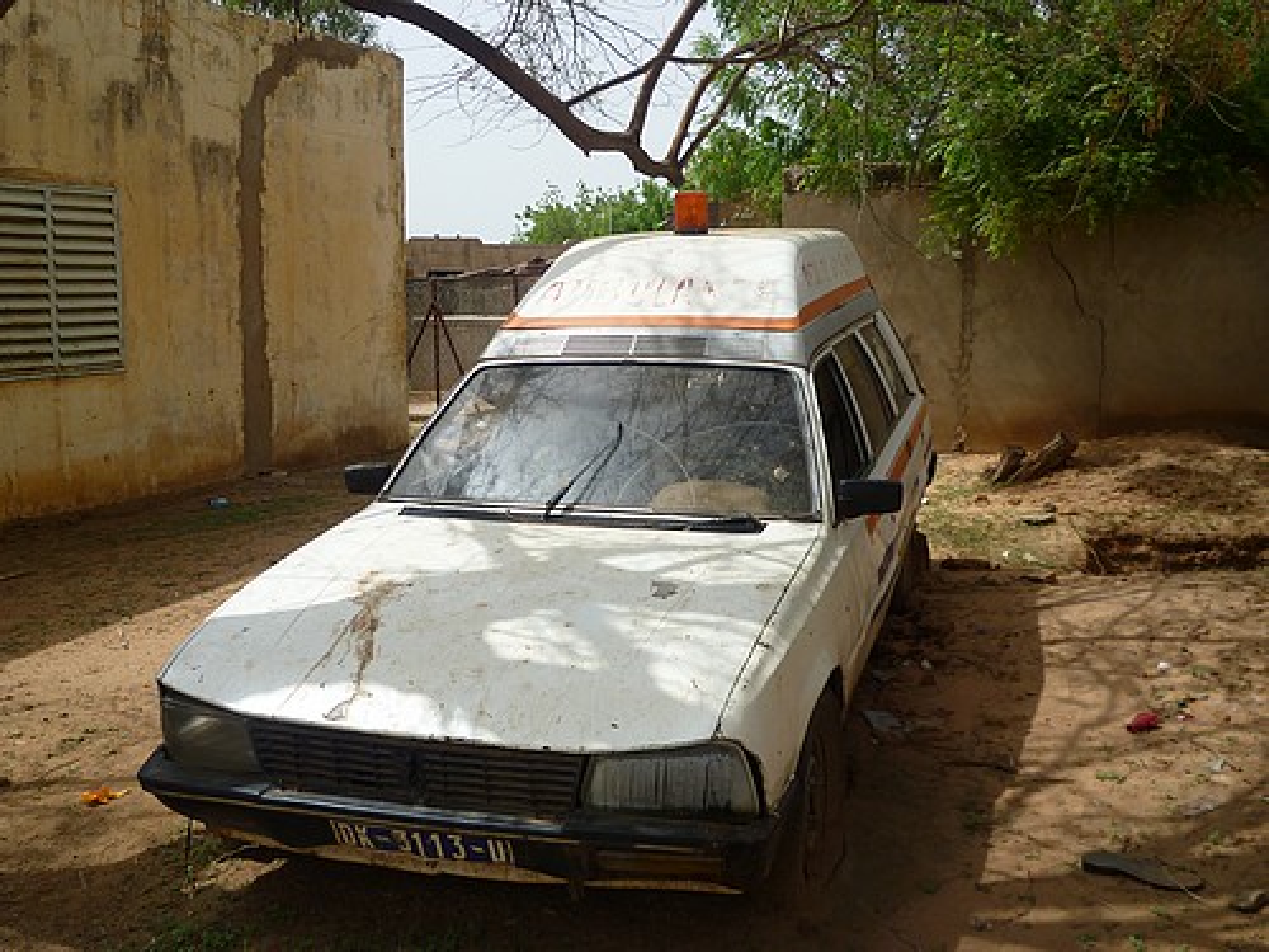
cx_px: 634
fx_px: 1356
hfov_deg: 50.1
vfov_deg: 38.7
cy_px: 476
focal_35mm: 37
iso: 80
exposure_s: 1/125
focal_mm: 6.6
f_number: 9
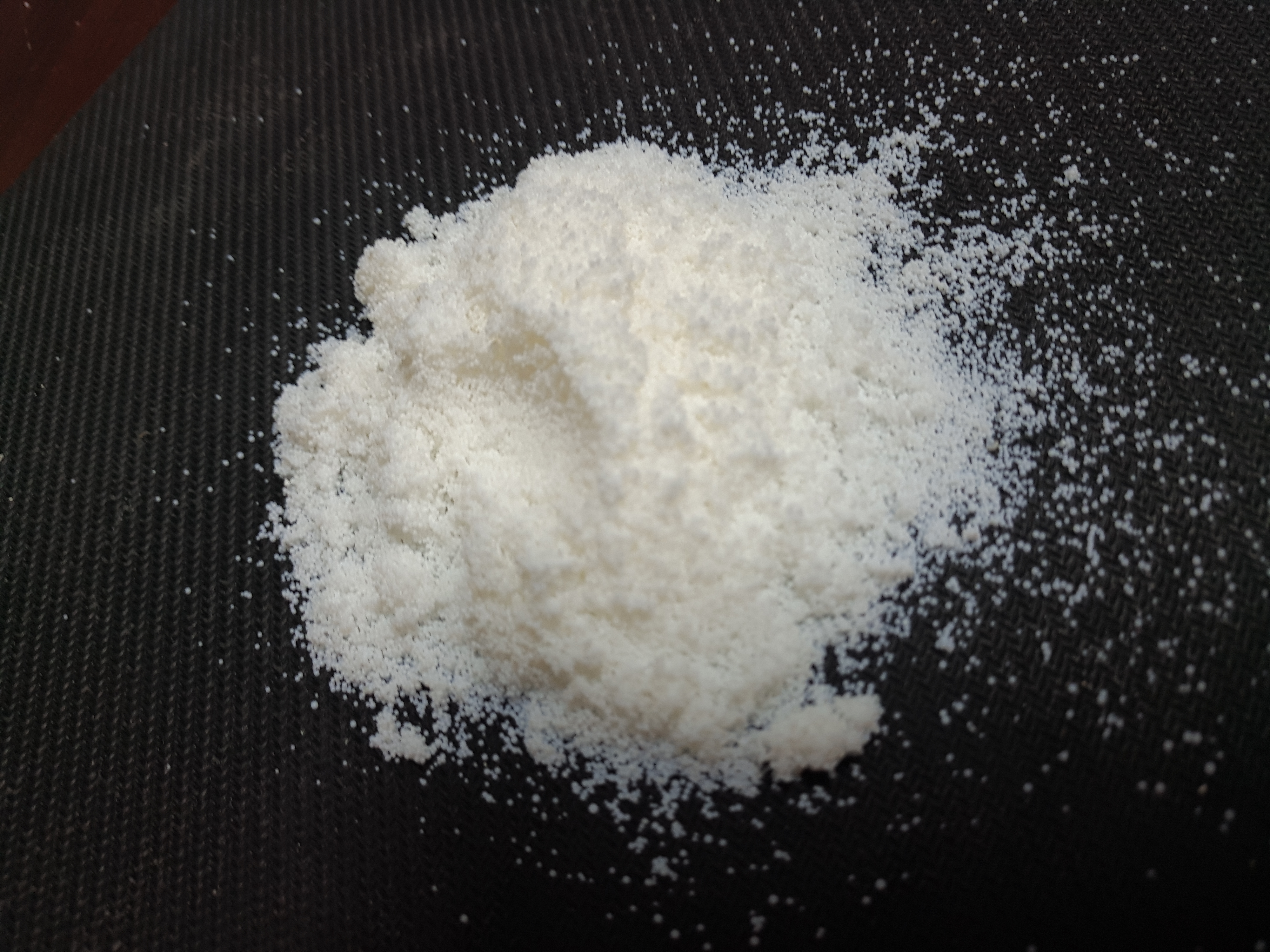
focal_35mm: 31
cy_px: 476
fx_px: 1137
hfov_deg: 58.4
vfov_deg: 45.4
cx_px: 635
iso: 64
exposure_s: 1/33
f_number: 2
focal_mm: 3.75
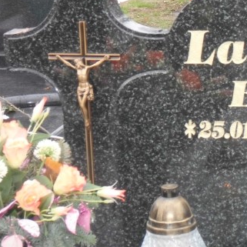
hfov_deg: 11.0
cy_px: 137
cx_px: 243
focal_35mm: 157
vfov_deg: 11.1
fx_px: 1267
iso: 320
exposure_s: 1/60
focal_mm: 15.7
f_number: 5.5
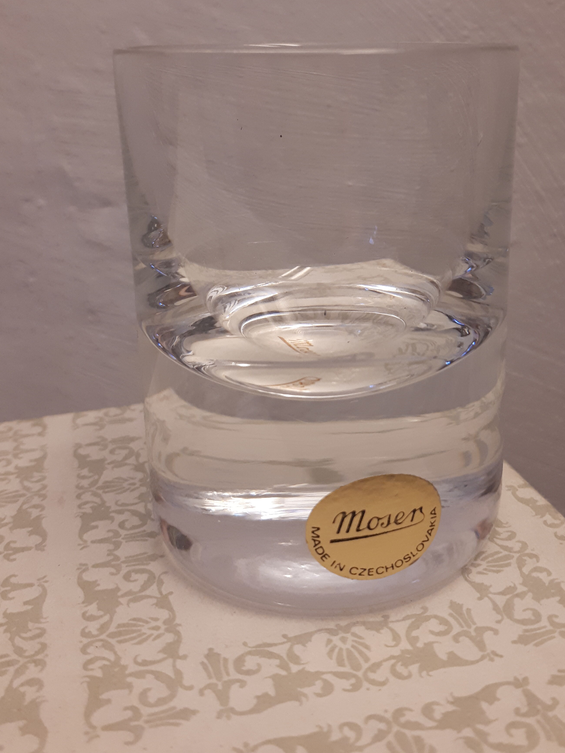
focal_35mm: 36
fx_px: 783
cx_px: 324
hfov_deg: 39.6
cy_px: 276
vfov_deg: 50.8
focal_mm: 3.6
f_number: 1.9
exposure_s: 1/33
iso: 125
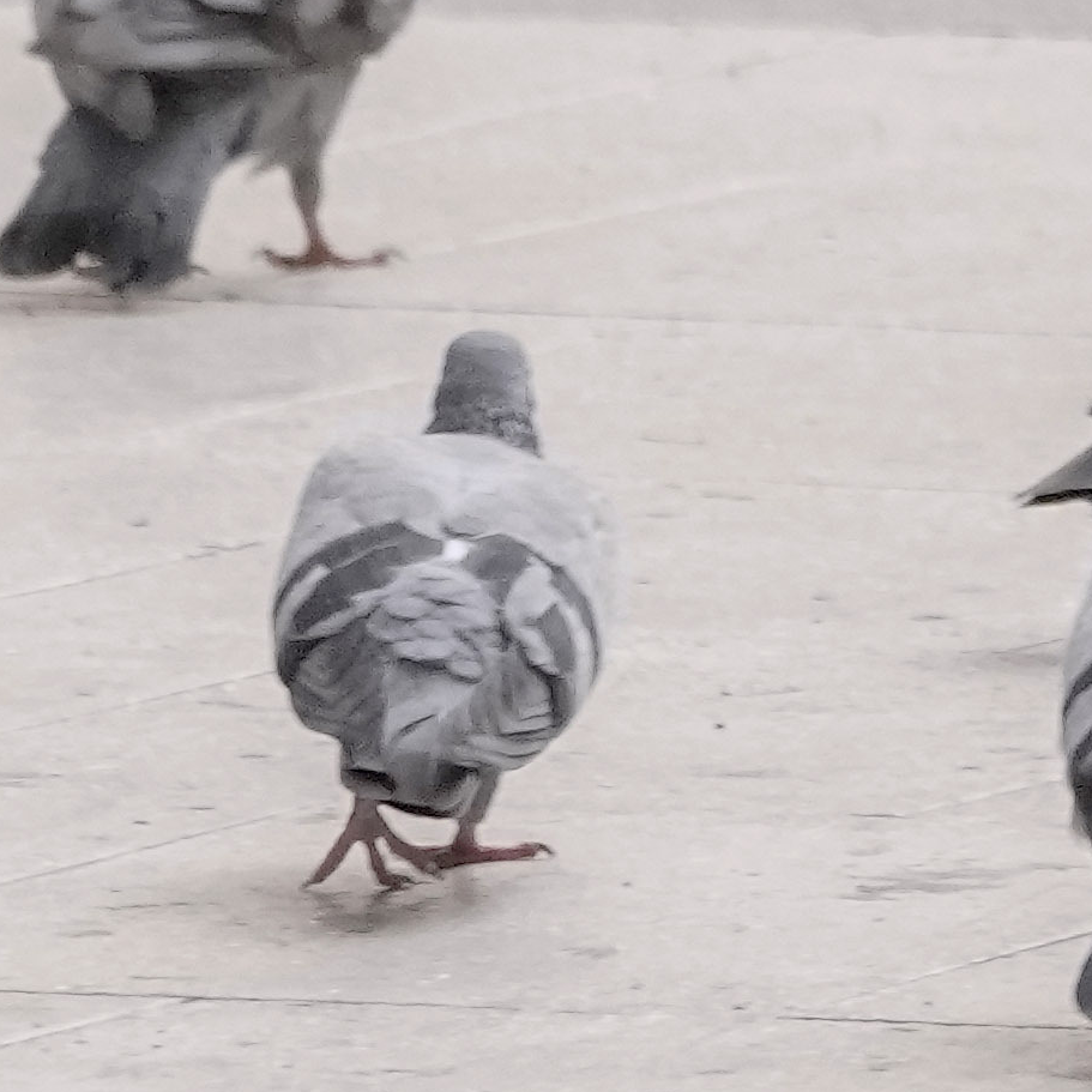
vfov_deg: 1.0
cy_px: -1884
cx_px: 3964
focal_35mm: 1782
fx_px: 63600
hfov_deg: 1.0
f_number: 9
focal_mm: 221
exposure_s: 1/400
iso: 2000
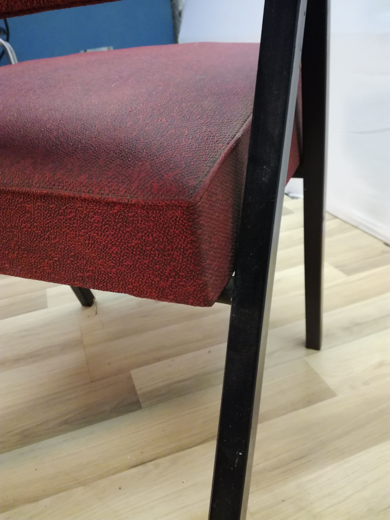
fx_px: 406
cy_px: 260
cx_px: 195
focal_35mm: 27
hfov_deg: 51.4
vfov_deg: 65.3
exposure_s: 1/33.3
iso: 320
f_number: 2
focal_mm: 3.79
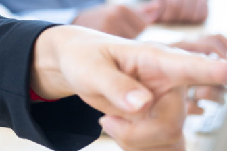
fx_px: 1728
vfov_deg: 5.0
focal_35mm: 274
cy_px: -99
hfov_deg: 7.3
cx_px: -211
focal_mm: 60
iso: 320
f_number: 3.5
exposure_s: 1/200
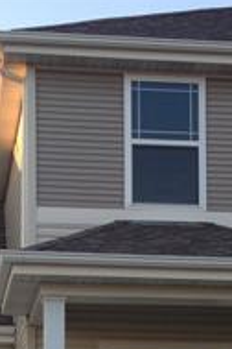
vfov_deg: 15.9
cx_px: 70
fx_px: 1189
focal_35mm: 123
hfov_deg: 11.1
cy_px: 432
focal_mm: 4.28
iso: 64
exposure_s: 1/258
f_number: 2.4
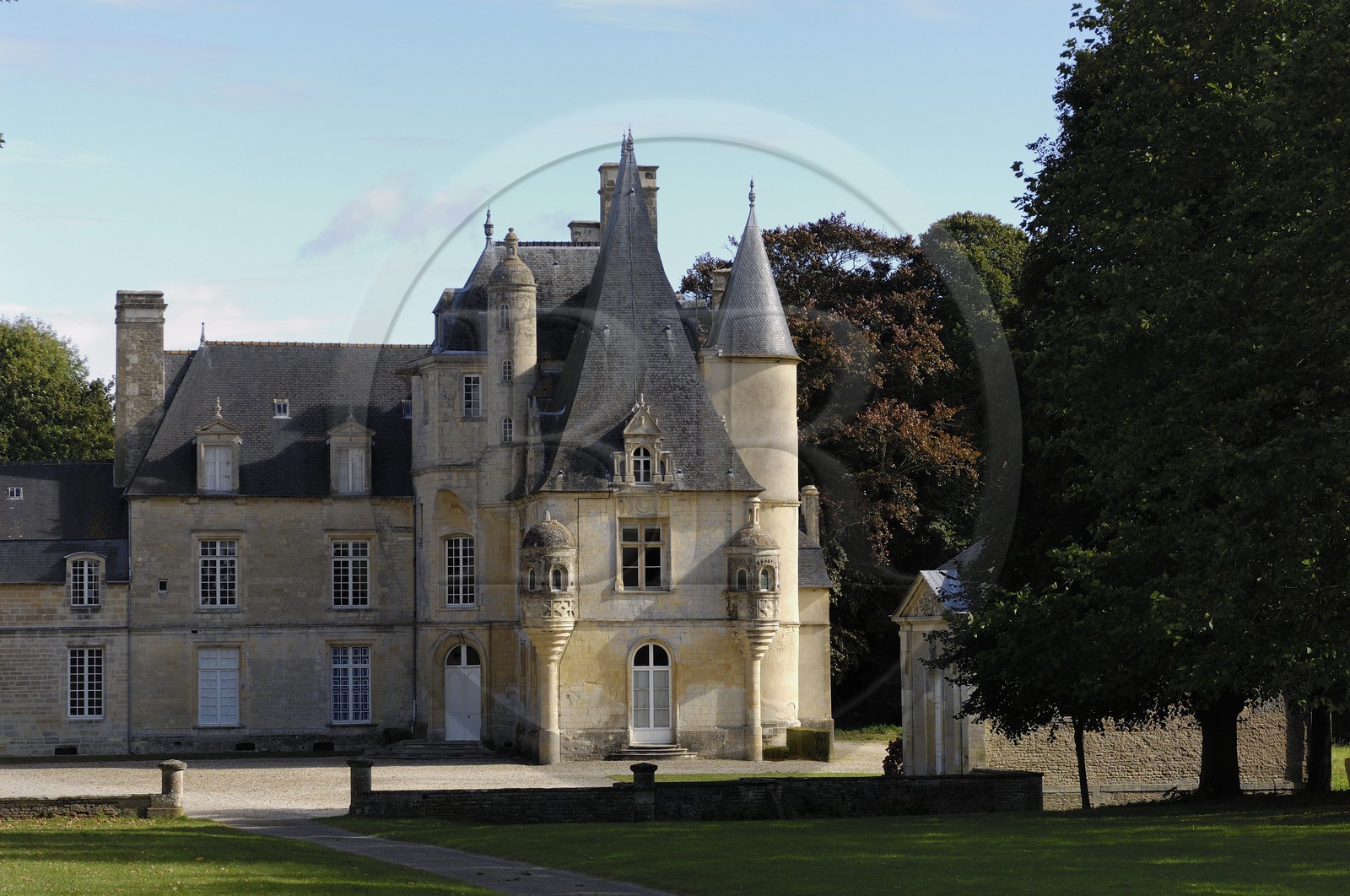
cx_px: 675
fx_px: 3932
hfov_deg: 19.5
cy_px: 448
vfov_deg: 13.0
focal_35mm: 105
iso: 100
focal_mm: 70
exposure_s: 1/160
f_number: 6.3
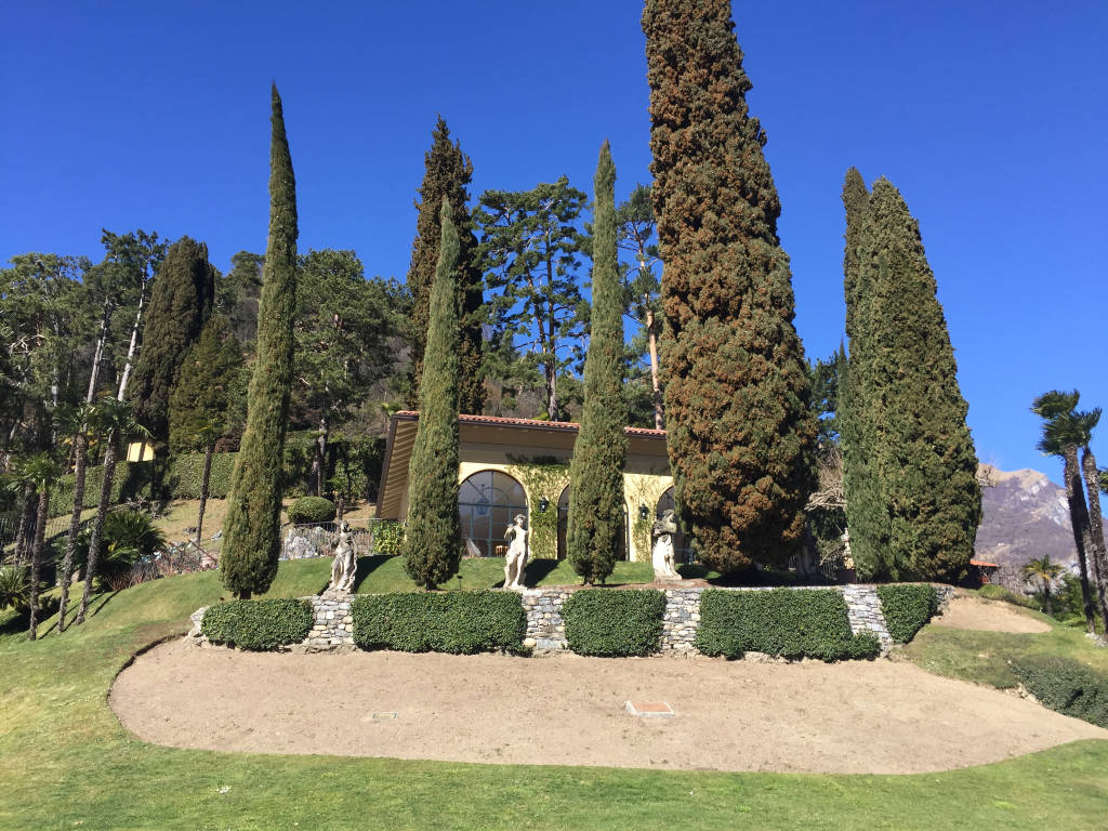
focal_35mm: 29
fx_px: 928
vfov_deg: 48.2
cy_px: 416
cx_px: 554
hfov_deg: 61.7
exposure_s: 1/1068
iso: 32
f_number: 2.2
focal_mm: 4.15
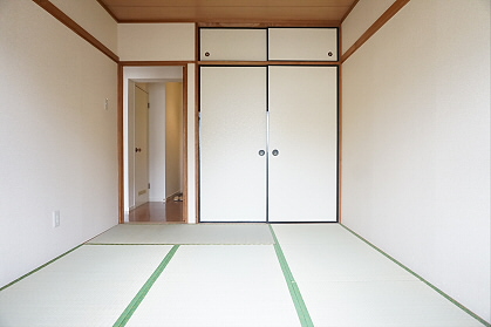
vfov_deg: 53.1
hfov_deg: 73.8
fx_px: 327
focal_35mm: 24
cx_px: 246
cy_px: 164
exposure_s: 1/160
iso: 1600
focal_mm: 16
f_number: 4
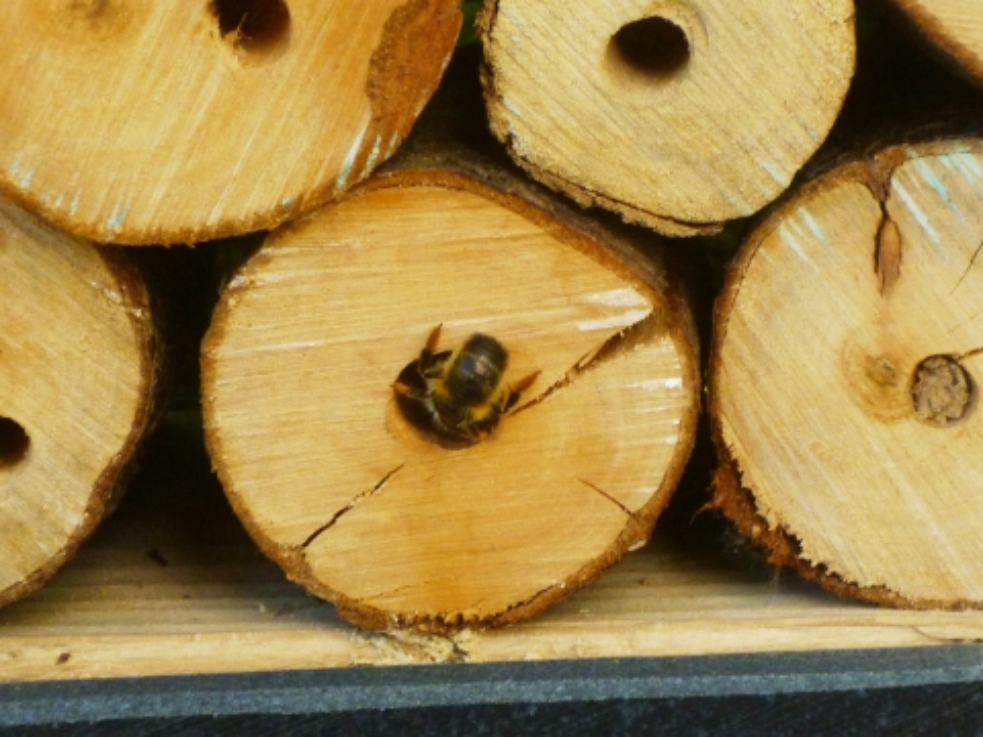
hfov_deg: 14.7
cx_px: 492
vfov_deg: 11.1
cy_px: 368
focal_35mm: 134
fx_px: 3805
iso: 250
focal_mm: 15.3
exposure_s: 1/125
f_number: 5.7
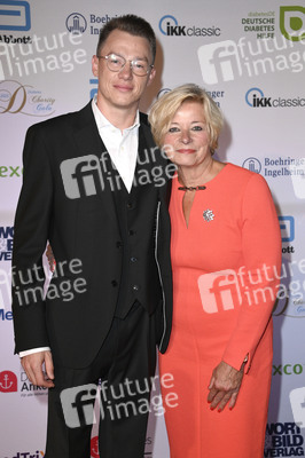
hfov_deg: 20.9
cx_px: 152
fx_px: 827
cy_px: 229
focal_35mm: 65
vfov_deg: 31.0
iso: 3200
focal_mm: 65
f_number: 5.6
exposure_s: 1/200
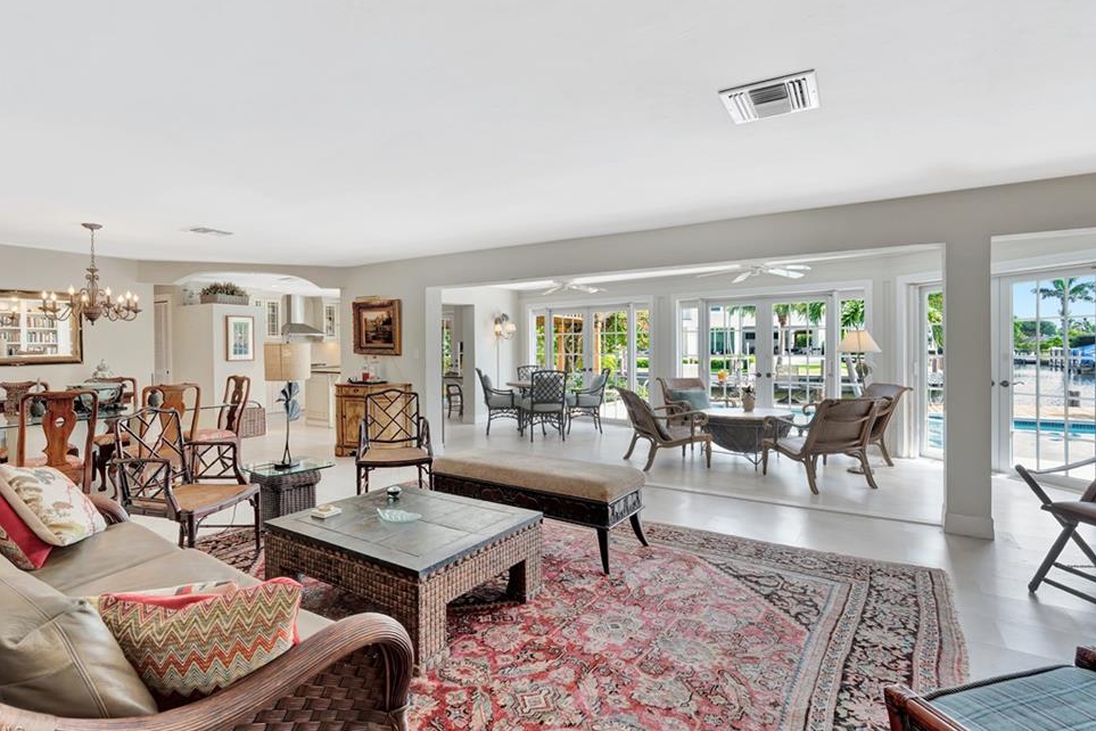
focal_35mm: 17
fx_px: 518
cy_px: 355
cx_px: 527
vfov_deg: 70.4
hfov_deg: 93.2
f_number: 8
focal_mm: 16
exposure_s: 1/13
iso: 400
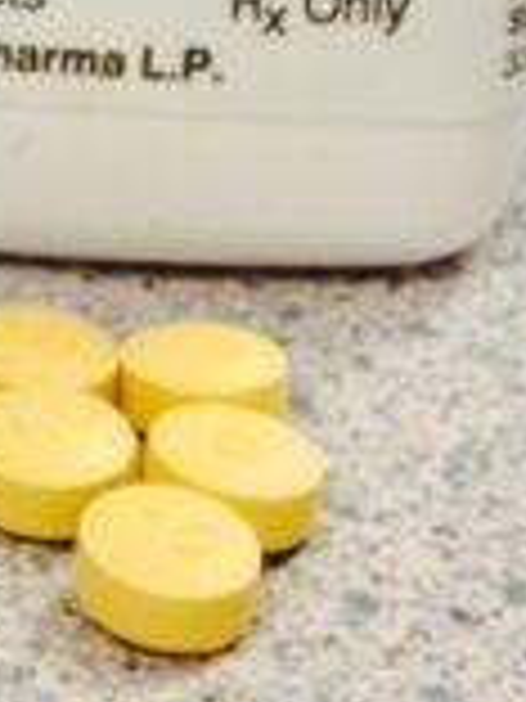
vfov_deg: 11.2
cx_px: -481
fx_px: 3424
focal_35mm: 169
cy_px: -378
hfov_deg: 8.4
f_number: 2.4
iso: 50
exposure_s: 1/30
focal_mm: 4.12
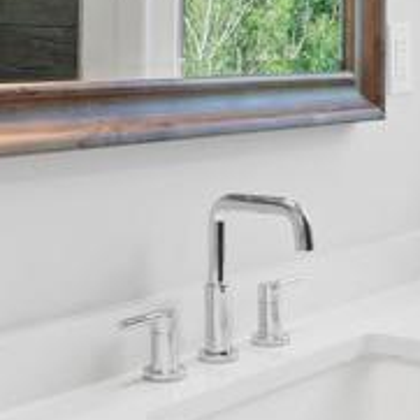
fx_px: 1057
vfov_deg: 21.9
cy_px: 32
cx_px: 258
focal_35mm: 77
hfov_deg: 22.4
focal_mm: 16
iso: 500
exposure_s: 1/125
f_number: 11
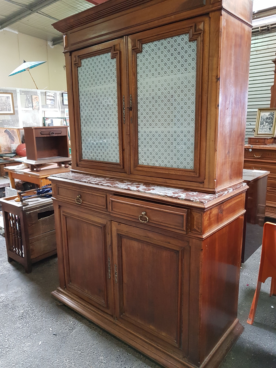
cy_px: 184
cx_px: 138
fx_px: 276
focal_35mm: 26
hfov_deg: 53.1
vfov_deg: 67.3
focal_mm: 4.2
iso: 250
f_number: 1.7
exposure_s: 1/20
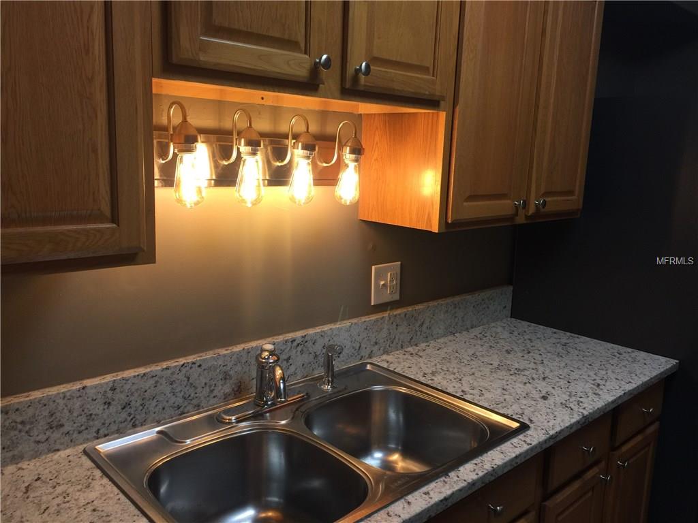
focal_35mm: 29
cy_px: 262
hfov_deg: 61.7
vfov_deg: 48.2
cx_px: 349
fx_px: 585
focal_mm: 4.15
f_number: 2.2
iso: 32
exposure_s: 1/30
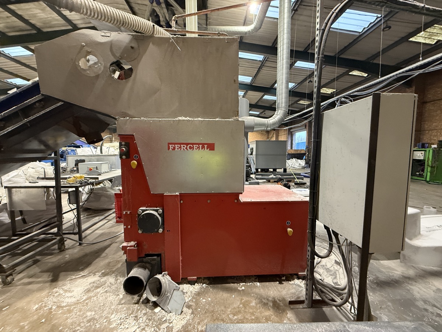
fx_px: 179
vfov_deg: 85.7
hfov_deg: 102.1
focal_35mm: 14
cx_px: 221
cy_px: 166
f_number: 2.2
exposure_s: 1/50
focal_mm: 2.22
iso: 500
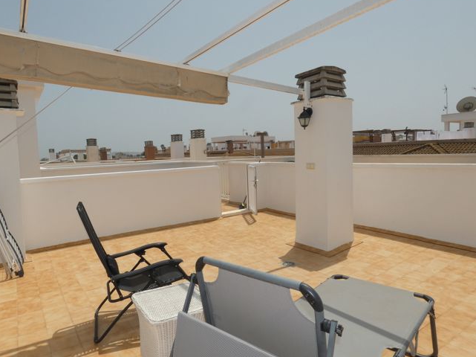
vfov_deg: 61.0
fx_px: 302
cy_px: 173
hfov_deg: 76.3
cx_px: 219
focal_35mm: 22
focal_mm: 3.6
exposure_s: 1/800
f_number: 5.6
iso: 80
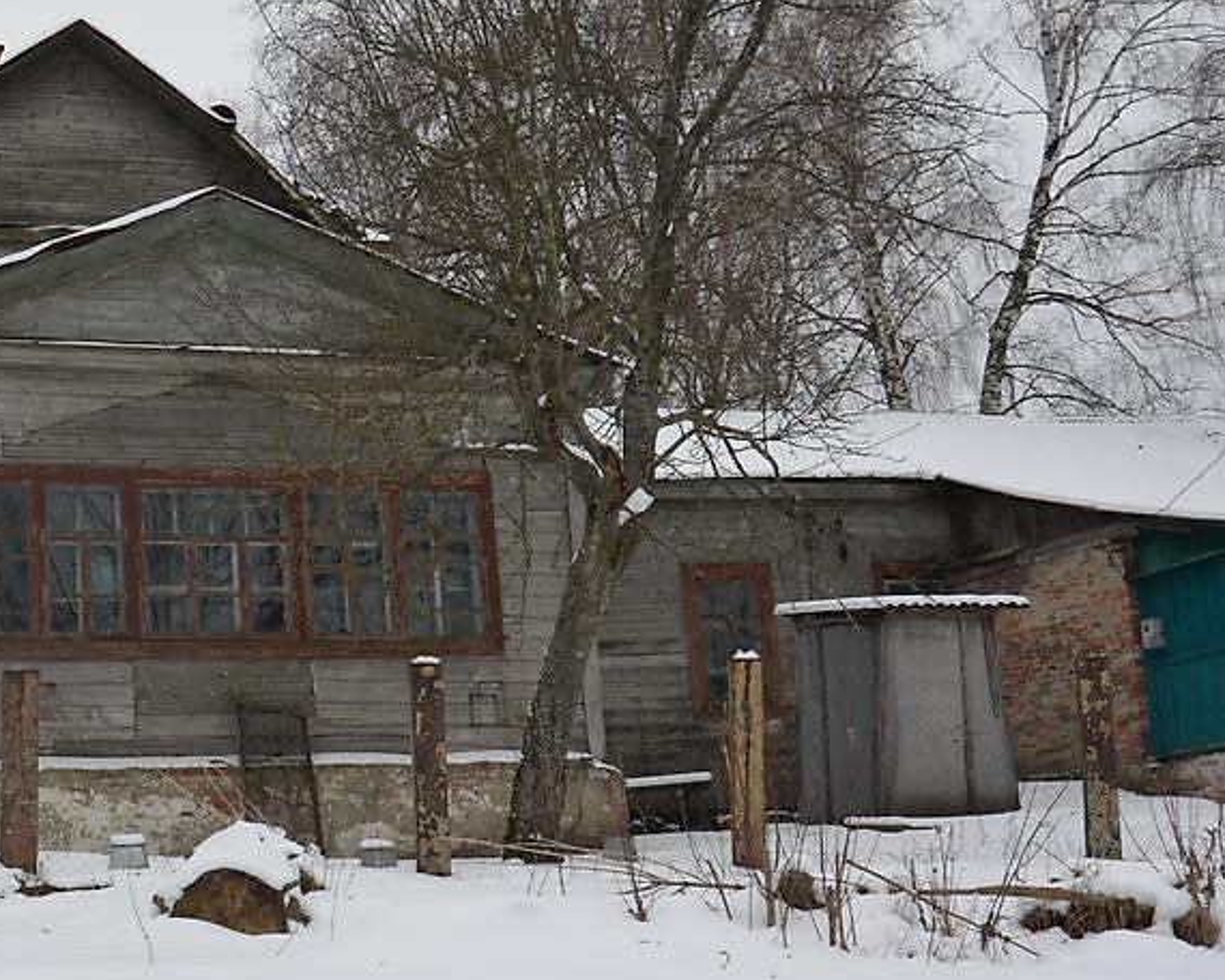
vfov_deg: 20.7
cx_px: 73
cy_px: 558
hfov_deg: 24.8
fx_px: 2682
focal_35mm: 74
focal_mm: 25
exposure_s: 1/160
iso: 200
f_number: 6.3
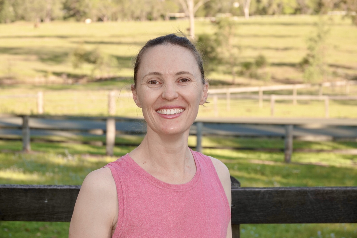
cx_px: 178
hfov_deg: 21.4
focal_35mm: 95
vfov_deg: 14.4
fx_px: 943
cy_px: 119
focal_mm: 34.68
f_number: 3.5
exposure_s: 1/250
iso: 100
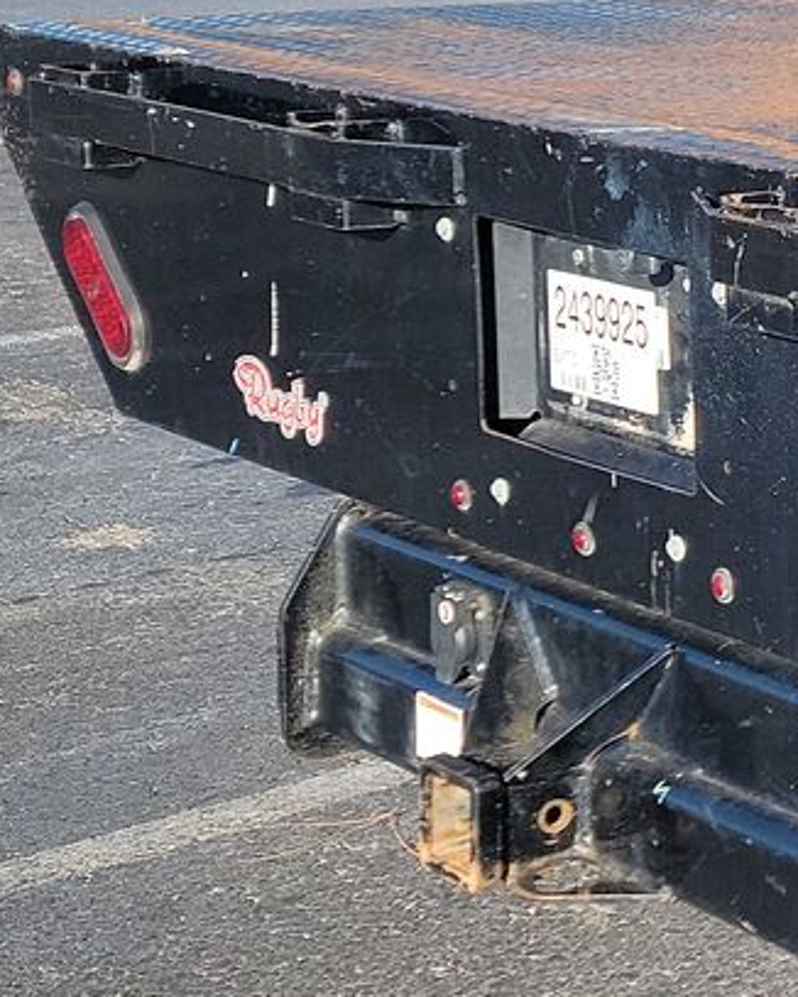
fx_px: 2714
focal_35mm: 92
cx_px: 1807
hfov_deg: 13.3
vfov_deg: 20.6
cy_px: 223
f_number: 1.8
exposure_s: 1/443
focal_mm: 6.7
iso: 50
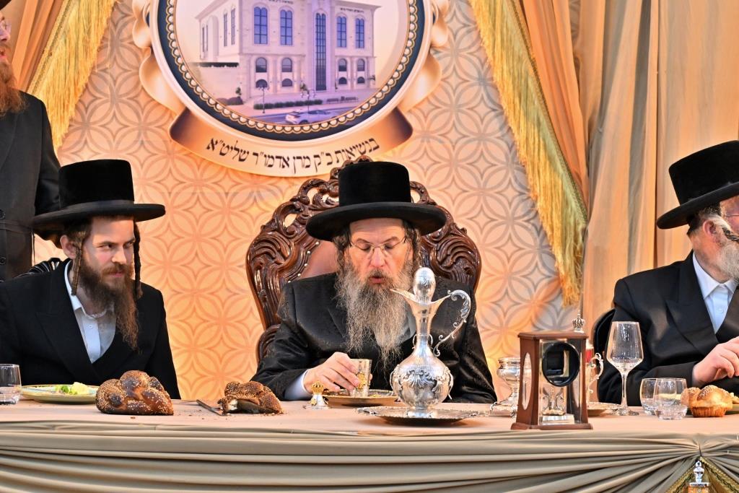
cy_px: 246
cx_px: 370
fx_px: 3695
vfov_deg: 7.6
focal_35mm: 180
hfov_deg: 11.4
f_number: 4
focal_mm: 120
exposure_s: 1/250
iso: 1250
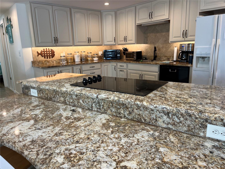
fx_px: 169
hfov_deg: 67.3
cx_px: 112
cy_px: 84
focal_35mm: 26
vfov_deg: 53.1
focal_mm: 5.1
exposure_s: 1/120
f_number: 1.6
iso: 100
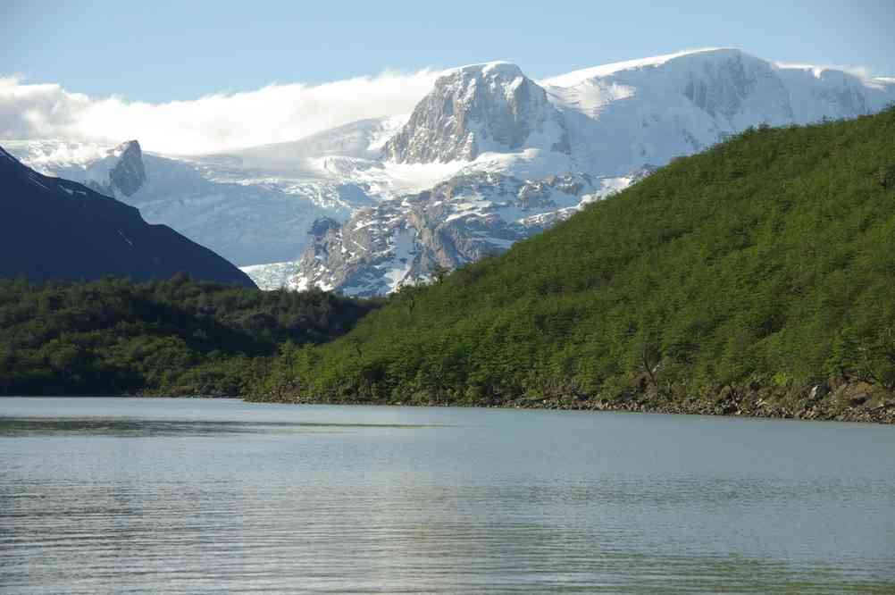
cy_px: 298
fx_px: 2906
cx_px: 448
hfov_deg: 17.5
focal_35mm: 117
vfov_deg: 11.7
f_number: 8
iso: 100
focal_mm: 77.5
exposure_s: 1/180
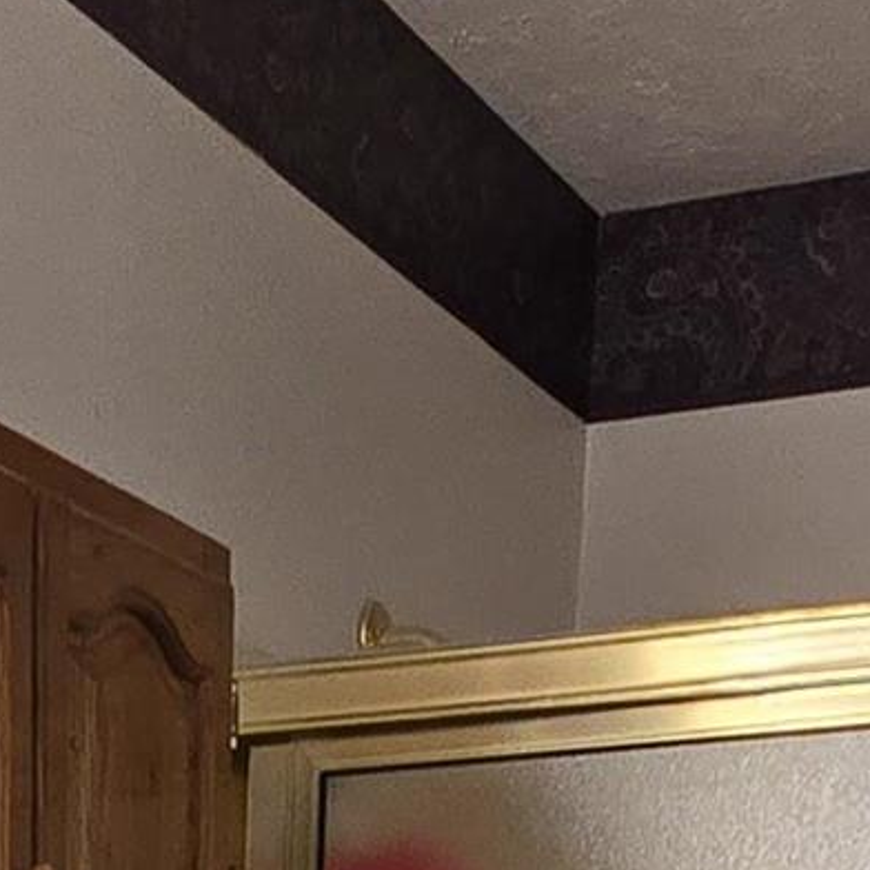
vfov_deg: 13.7
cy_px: 2102
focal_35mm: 90
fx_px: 2559
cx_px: 164
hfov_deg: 19.1
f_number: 2.2
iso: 200
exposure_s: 1/60
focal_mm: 2.2
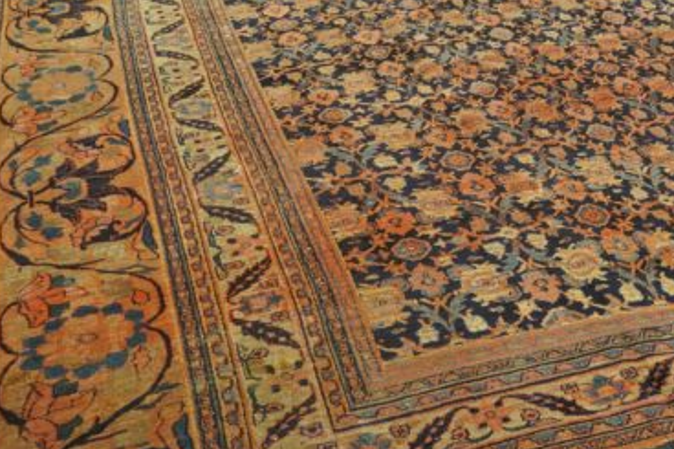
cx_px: 410
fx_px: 823
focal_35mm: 44
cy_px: 129
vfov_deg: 30.1
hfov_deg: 44.2
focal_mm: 18
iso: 1250
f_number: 4
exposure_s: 1/60
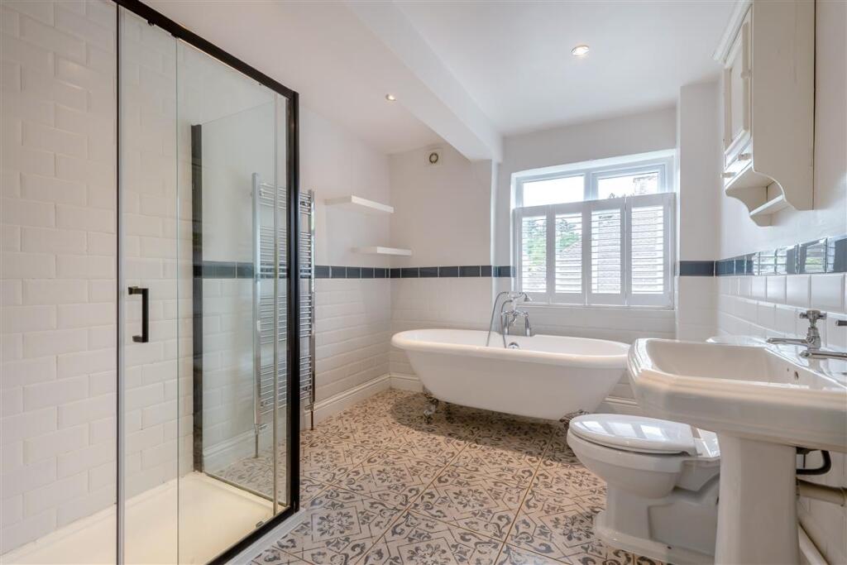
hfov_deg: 100.4
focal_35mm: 15
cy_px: 282
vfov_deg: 77.3
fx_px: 353
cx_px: 424
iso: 160
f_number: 8
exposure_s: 1/20
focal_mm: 10
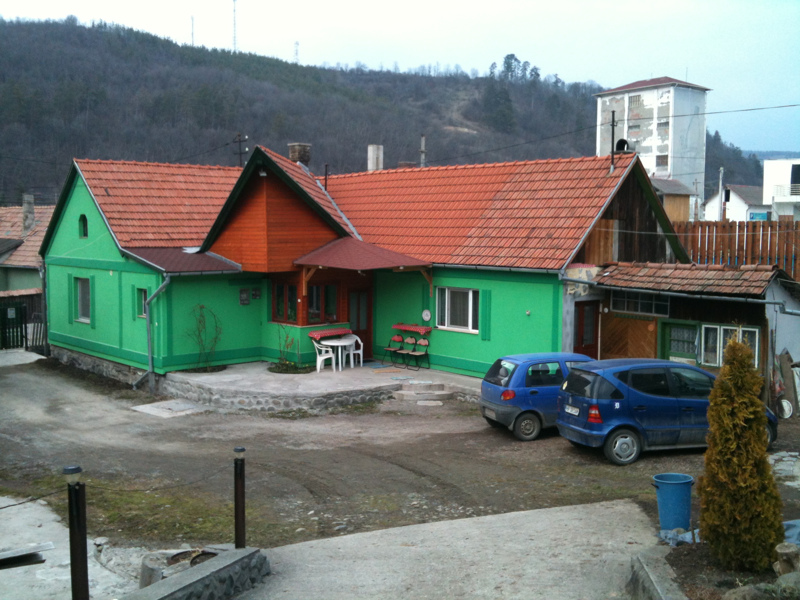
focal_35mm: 35
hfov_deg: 52.6
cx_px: 400
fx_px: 809
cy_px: 300
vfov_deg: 40.7
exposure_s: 1/30
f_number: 2.8
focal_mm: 3.85
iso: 64
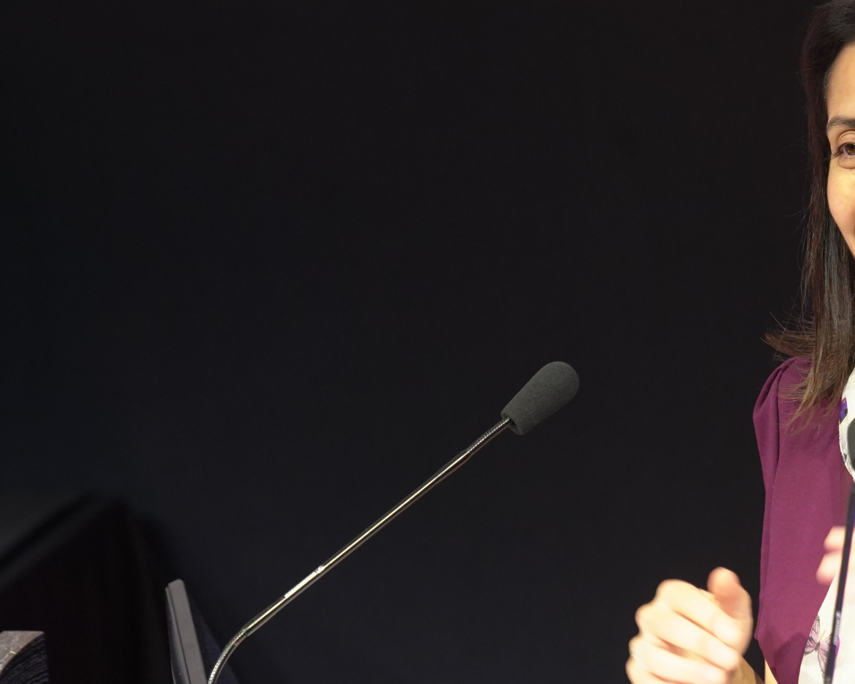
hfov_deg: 4.1
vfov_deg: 3.3
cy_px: 372
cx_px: 765
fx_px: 11792
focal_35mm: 466
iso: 2000
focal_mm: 235
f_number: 5.6
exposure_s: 1/60
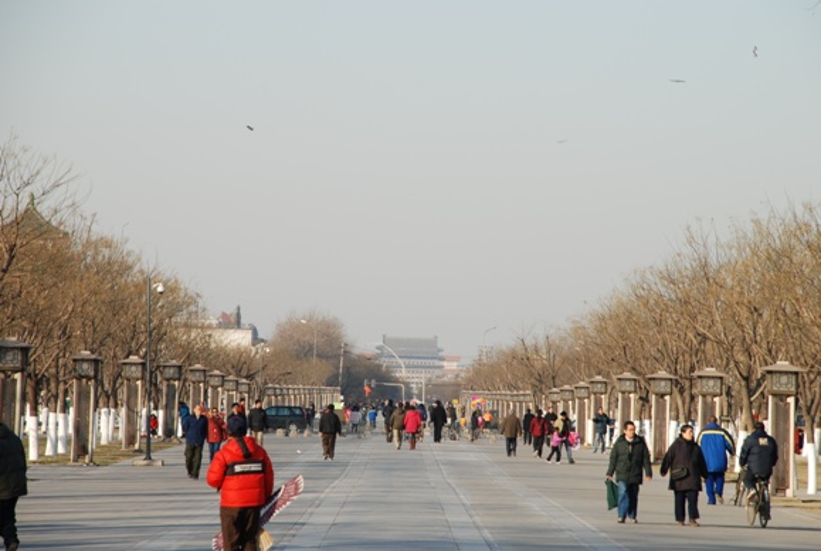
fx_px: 4629
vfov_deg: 6.8
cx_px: 410
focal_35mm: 202
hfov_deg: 10.1
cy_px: 276
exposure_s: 1/80
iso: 100
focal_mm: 135
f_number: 10
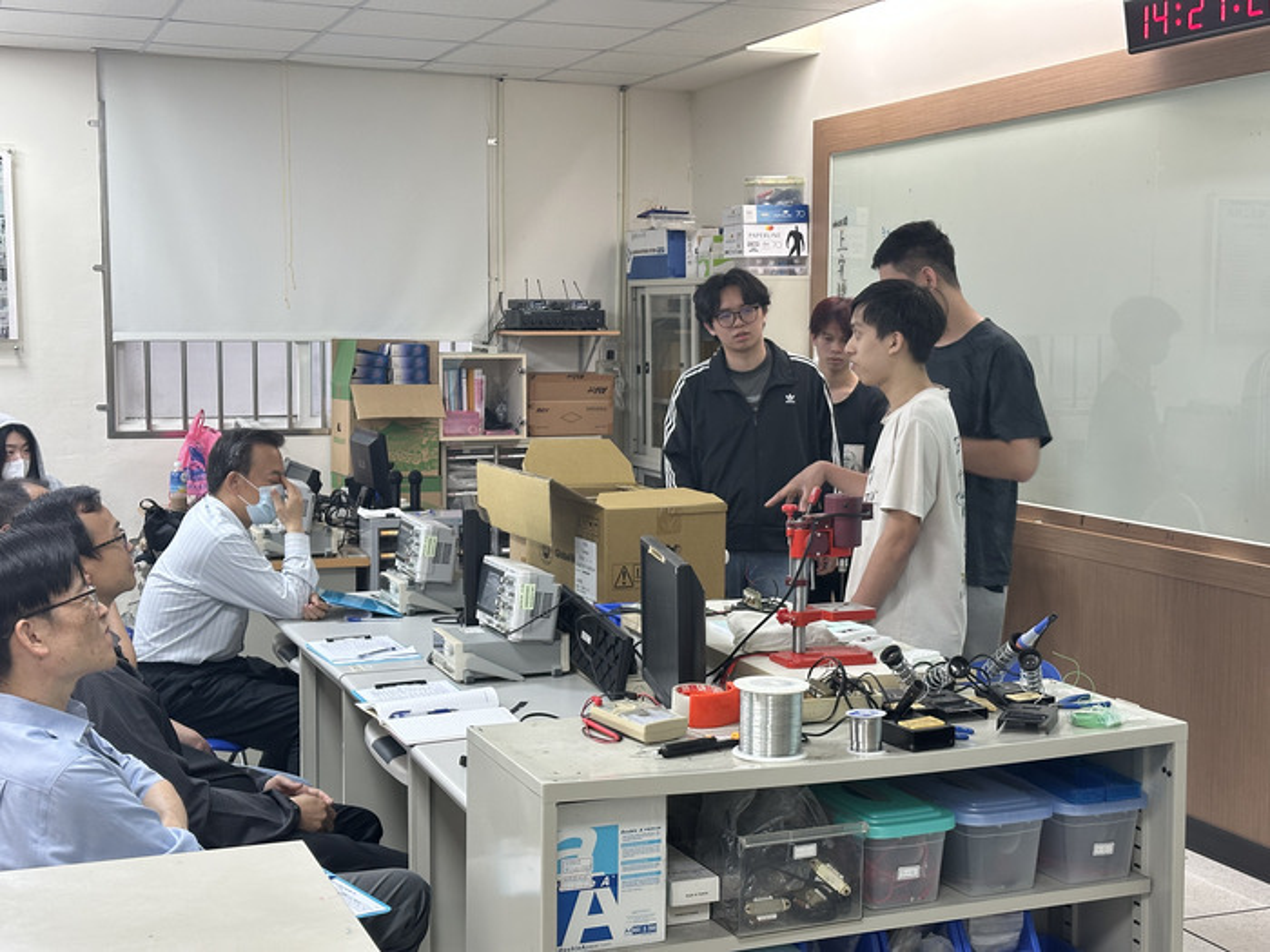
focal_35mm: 48
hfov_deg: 39.7
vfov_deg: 30.3
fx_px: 1761
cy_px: 476
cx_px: 635
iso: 125
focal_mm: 6.86
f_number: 1.78
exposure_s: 1/60
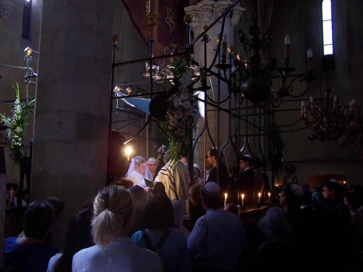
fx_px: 398
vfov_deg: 37.7
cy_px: 136
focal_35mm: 38
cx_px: 182
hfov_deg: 49.0
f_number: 2.8
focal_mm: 6.3
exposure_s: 1/8
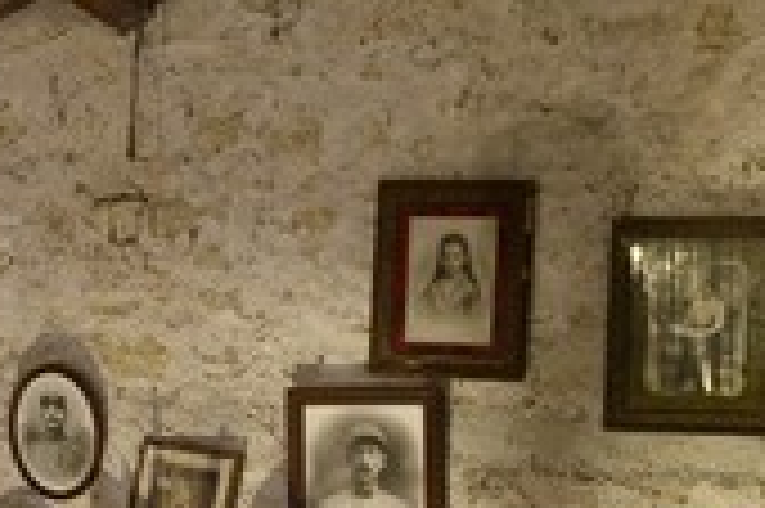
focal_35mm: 79
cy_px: 620
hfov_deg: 25.7
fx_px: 1677
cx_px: 374
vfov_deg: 16.5
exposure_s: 3
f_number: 7.1
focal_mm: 32
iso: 200
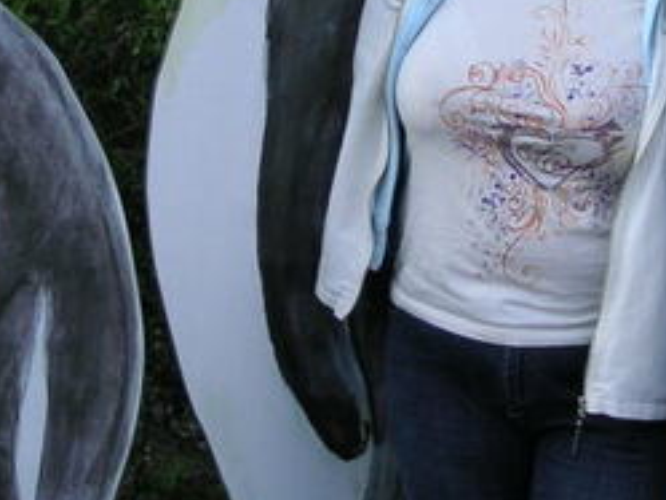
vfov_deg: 12.4
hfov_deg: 16.5
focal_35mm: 119
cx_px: 353
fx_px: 2291
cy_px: 67
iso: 50
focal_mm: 6.1
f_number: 2.8
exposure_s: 1/250
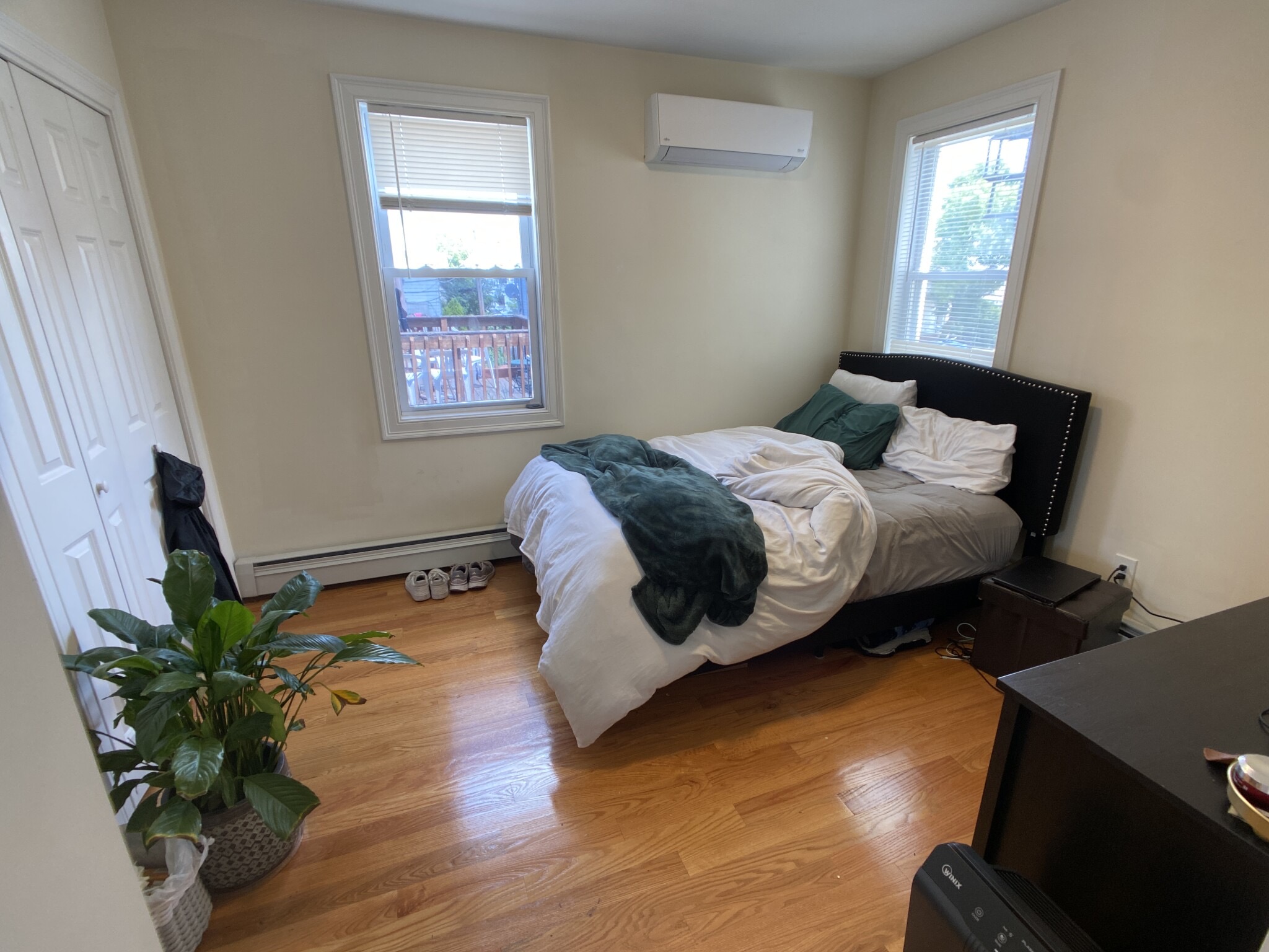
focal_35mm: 26
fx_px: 953
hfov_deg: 67.3
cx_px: 634
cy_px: 476
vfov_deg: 53.1
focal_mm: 4.25
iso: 64
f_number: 1.8
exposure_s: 1/60
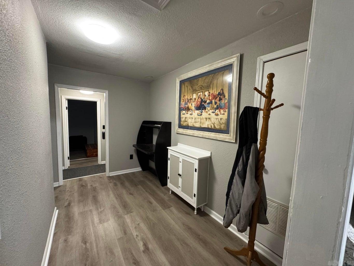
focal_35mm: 14
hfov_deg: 102.1
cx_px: 177
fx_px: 143
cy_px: 133
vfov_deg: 85.7
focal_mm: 2.22
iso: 640
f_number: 2.2
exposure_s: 1/60
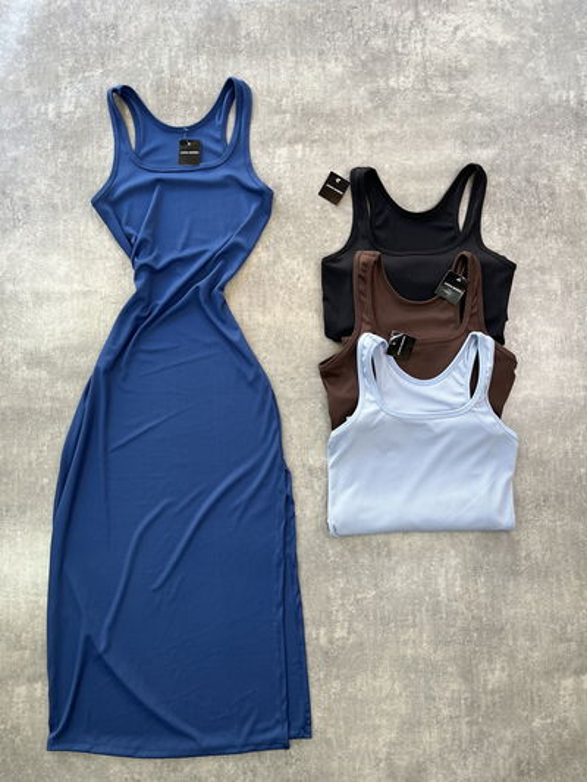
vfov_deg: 67.3
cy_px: 391
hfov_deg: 53.1
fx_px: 588
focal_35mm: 26
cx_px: 294
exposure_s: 1/122
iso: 64
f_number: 1.6
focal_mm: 5.1
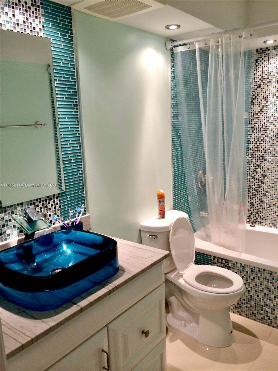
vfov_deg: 60.0
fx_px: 321
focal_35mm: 30
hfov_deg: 46.8
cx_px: 139
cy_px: 186
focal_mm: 4.12
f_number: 2.2
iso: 80
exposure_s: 1/30
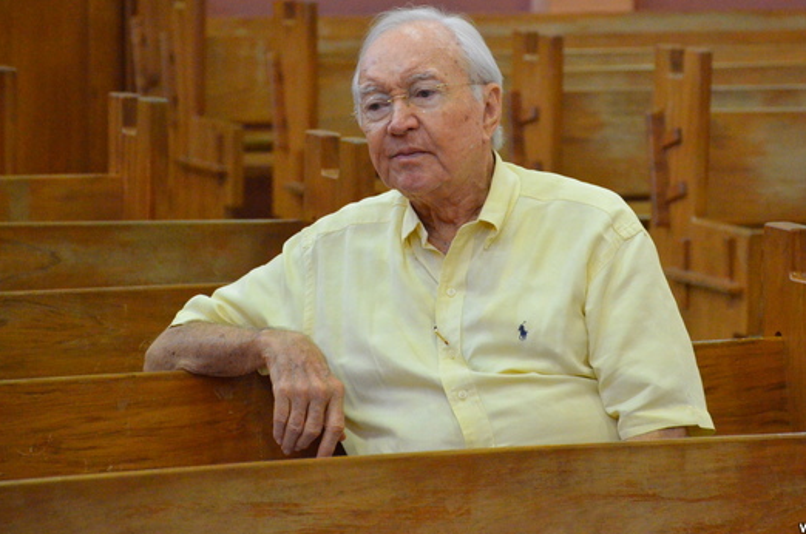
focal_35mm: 206
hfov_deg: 10.0
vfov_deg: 6.6
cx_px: 486
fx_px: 4604
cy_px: 230
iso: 6400
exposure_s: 1/200
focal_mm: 112
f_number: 7.1
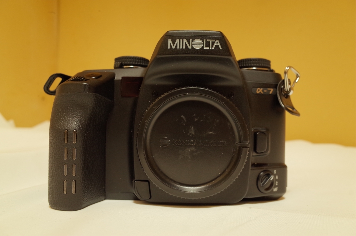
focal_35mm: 28
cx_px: 178
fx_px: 276
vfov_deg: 46.2
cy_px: 118
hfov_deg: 65.6
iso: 800
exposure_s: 1/15
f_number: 5.6
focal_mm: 18.3
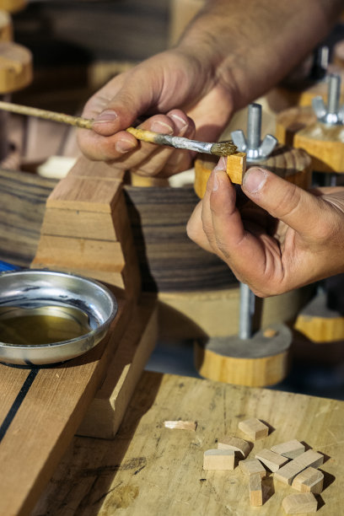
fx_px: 1505
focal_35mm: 105
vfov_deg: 19.5
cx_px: 172
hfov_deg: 13.0
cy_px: 258
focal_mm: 70
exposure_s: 1/125
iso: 1000
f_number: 2.8
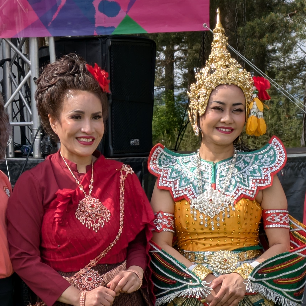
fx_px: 1220
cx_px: 164
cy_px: 277
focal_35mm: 122
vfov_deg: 14.2
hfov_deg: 14.3
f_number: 1.89
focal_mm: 5.43
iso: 40
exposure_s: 1/1462
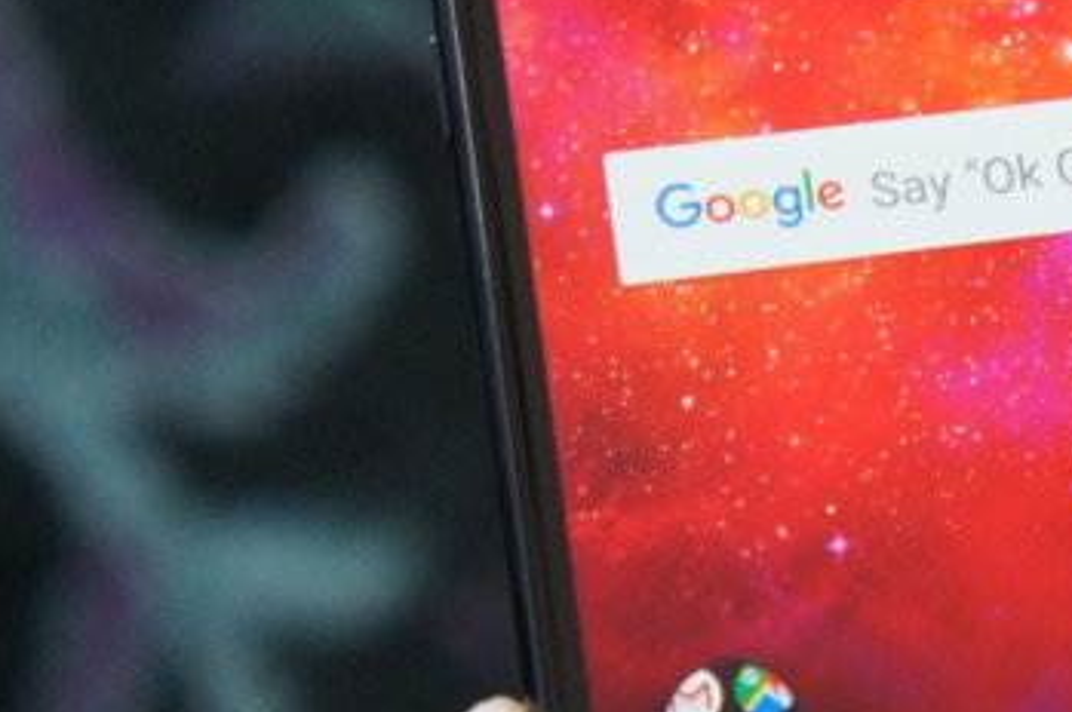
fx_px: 5376
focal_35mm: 181
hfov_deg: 11.3
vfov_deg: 7.6
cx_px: 1044
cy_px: 370
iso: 1600
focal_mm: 35
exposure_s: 1/50
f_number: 4.5
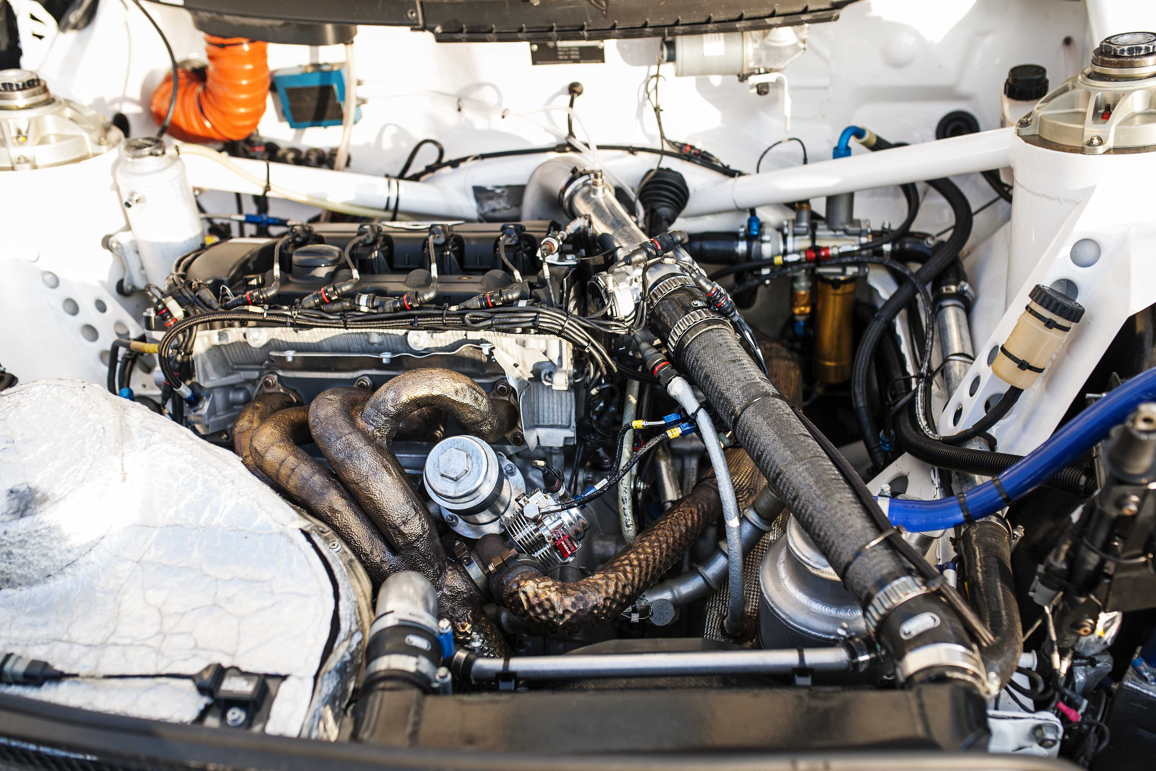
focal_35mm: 35
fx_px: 1124
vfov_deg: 37.9
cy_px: 386
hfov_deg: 54.4
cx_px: 578
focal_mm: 35
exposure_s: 1/320
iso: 100
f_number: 3.2
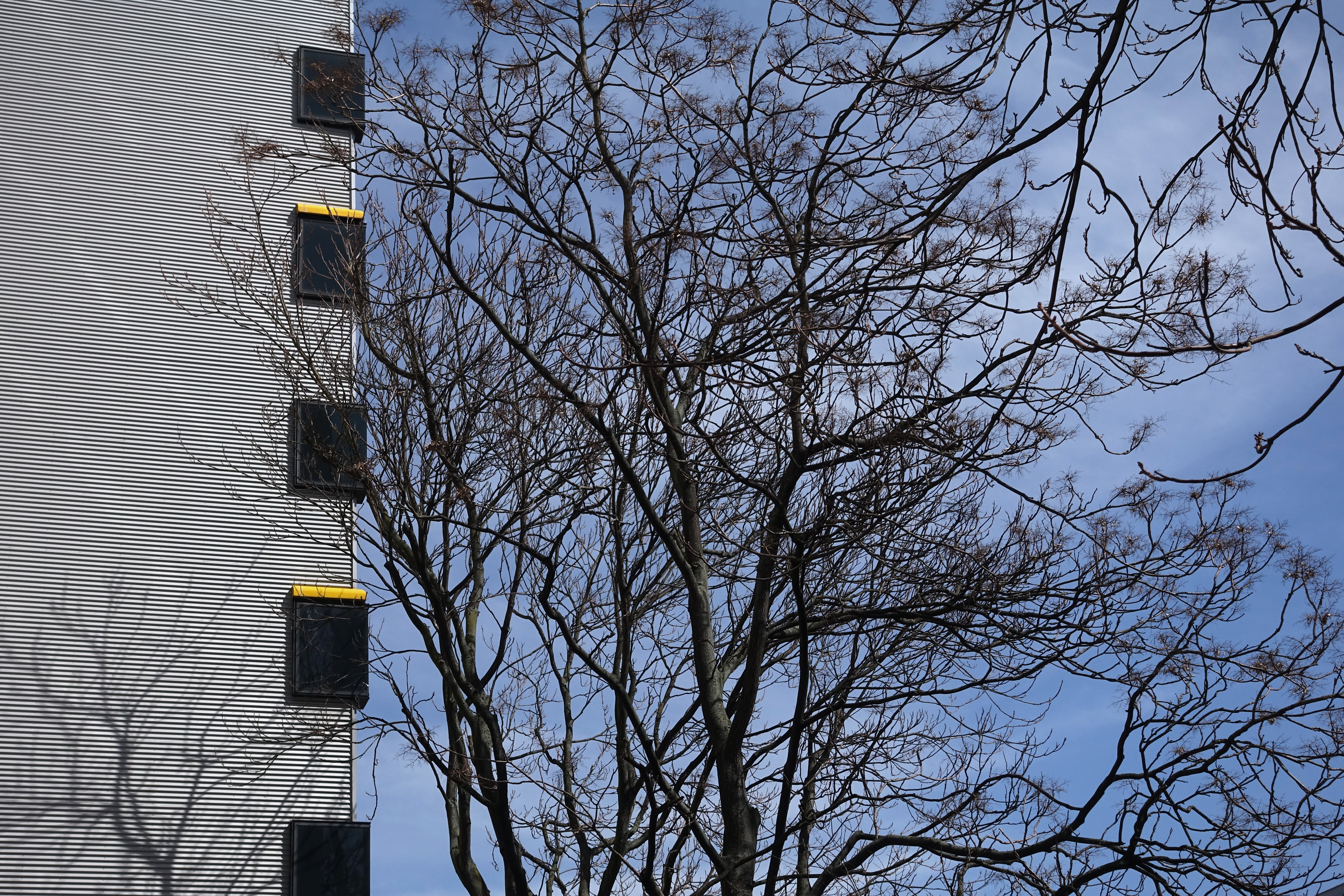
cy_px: 448
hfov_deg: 34.5
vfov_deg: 23.4
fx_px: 2165
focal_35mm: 58
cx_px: 672
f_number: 4
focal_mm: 21.19
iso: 125
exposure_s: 1/320
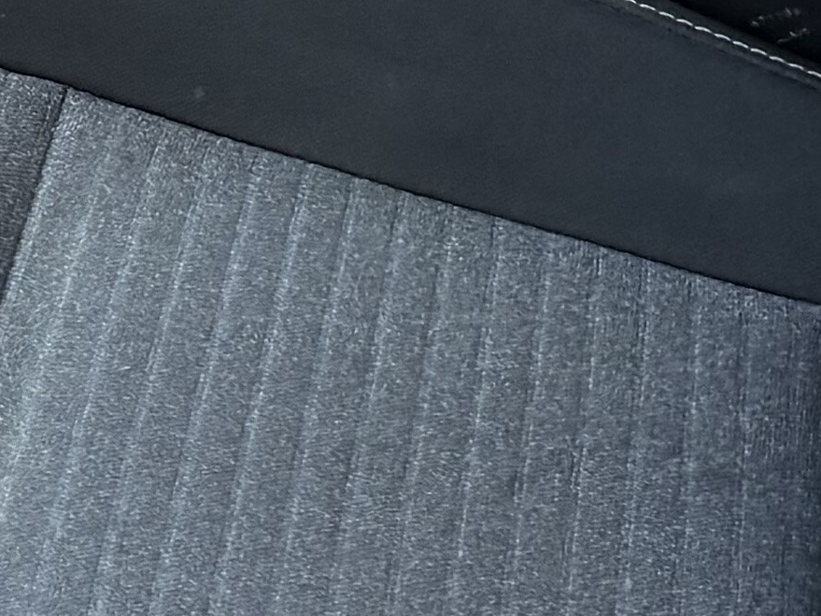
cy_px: -93
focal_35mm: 156
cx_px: 93
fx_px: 3699
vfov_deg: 9.4
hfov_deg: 12.6
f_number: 1.78
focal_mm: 6.76
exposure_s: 1/170
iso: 200
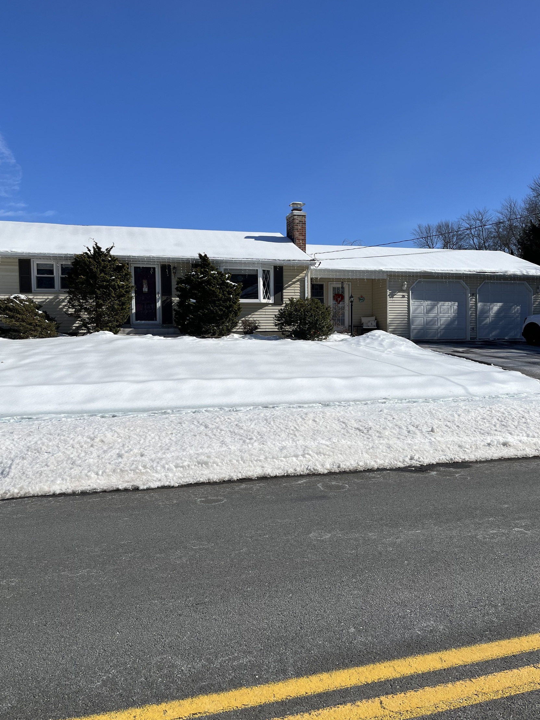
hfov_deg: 51.4
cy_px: 362
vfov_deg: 65.3
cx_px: 270
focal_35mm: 27
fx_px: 562
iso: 50
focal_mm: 5.1
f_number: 1.6
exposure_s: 1/8403
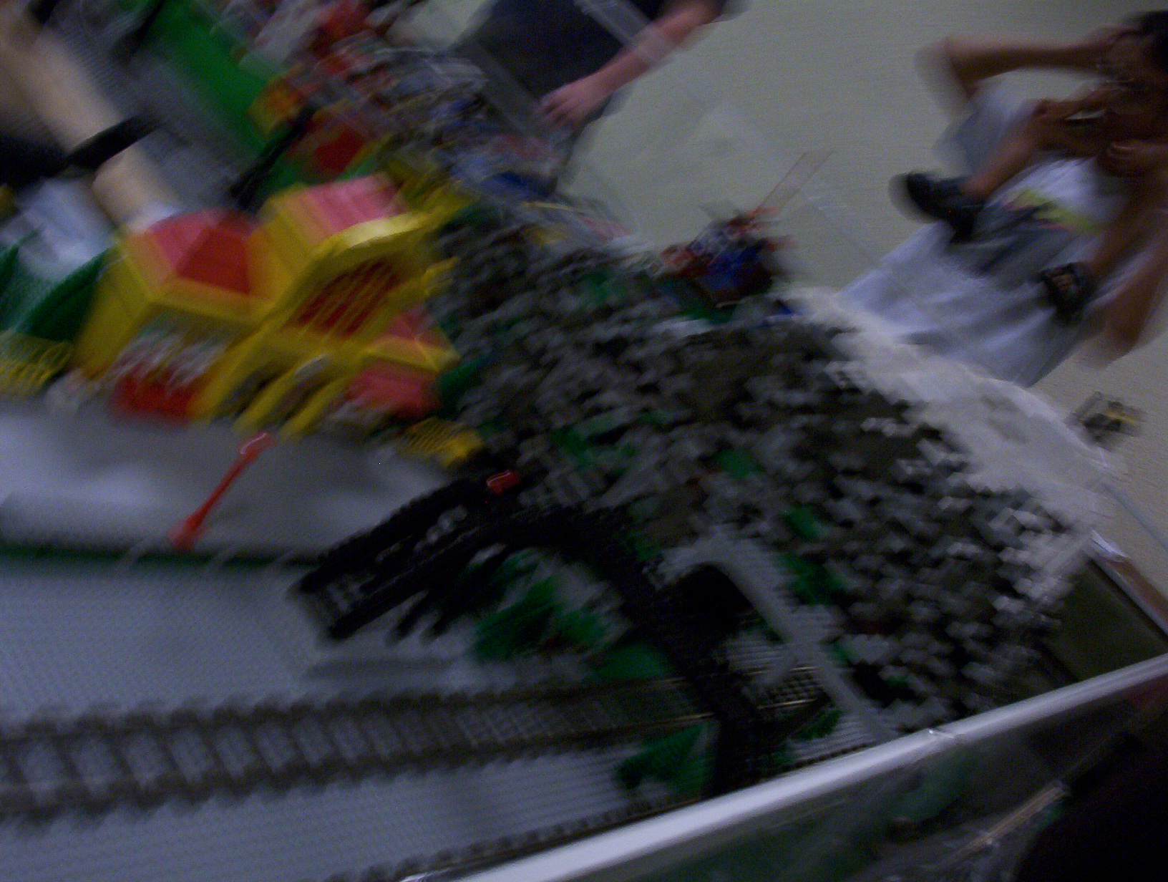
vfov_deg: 37.0
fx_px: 1319
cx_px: 584
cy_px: 441
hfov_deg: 47.8
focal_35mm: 39
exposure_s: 1/8
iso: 200
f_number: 4.5
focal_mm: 6
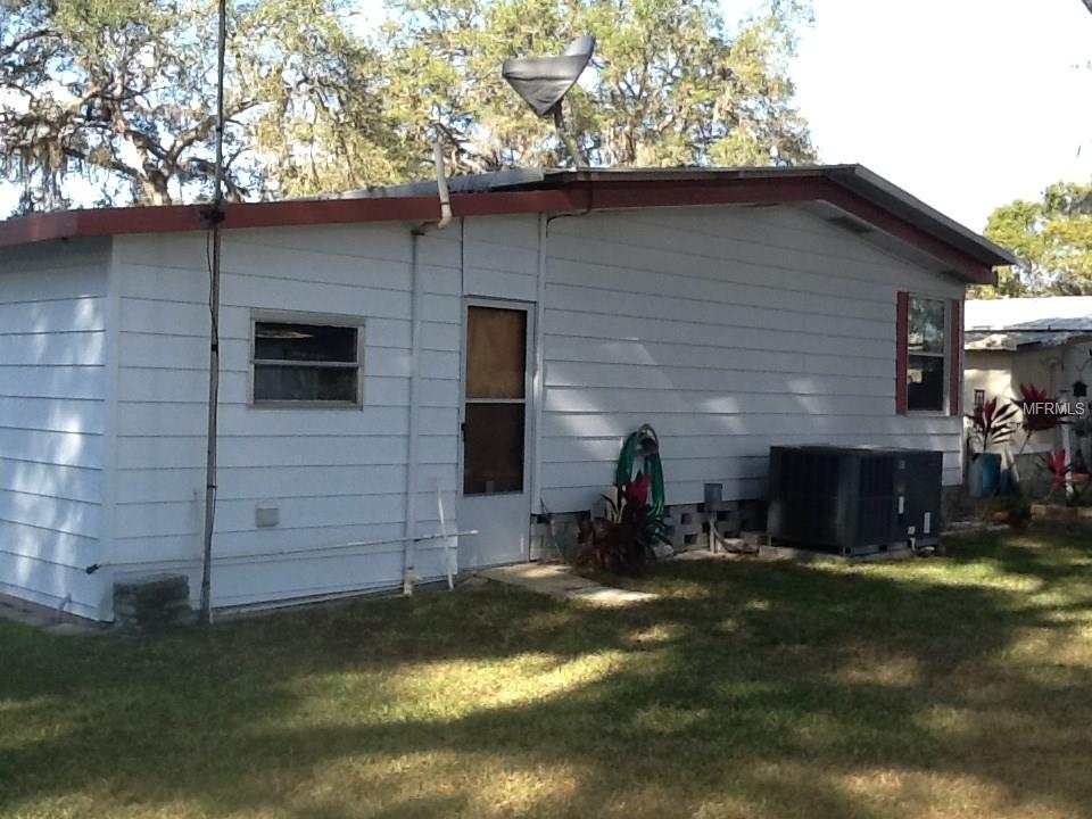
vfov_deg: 32.9
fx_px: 1388
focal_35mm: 44
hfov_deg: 42.9
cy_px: 410
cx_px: 546
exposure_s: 1/347
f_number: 2.4
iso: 40
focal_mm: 2.03
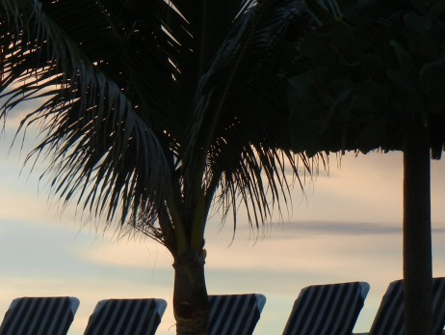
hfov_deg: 8.7
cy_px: 240
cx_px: 5
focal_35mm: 226
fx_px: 2907
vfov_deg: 6.6
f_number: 4.5
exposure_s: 1/57.5
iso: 160
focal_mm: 18.3
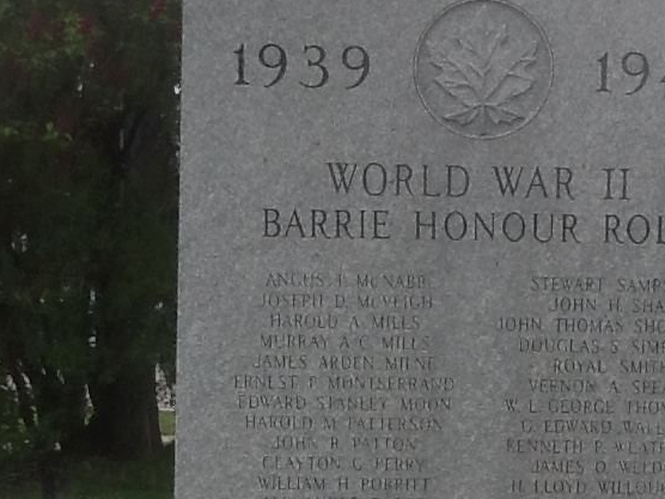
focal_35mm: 76
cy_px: 375
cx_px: 511
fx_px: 1460
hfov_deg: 25.3
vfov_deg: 19.3
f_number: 2.4
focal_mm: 2.03
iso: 40
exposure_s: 1/156
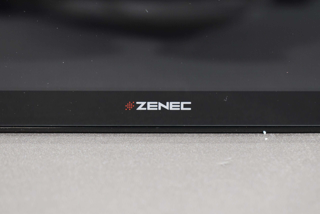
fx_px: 693
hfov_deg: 26.0
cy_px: 107
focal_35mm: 78
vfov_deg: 17.5
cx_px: 160
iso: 2000
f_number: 5.6
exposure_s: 1/60
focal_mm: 52
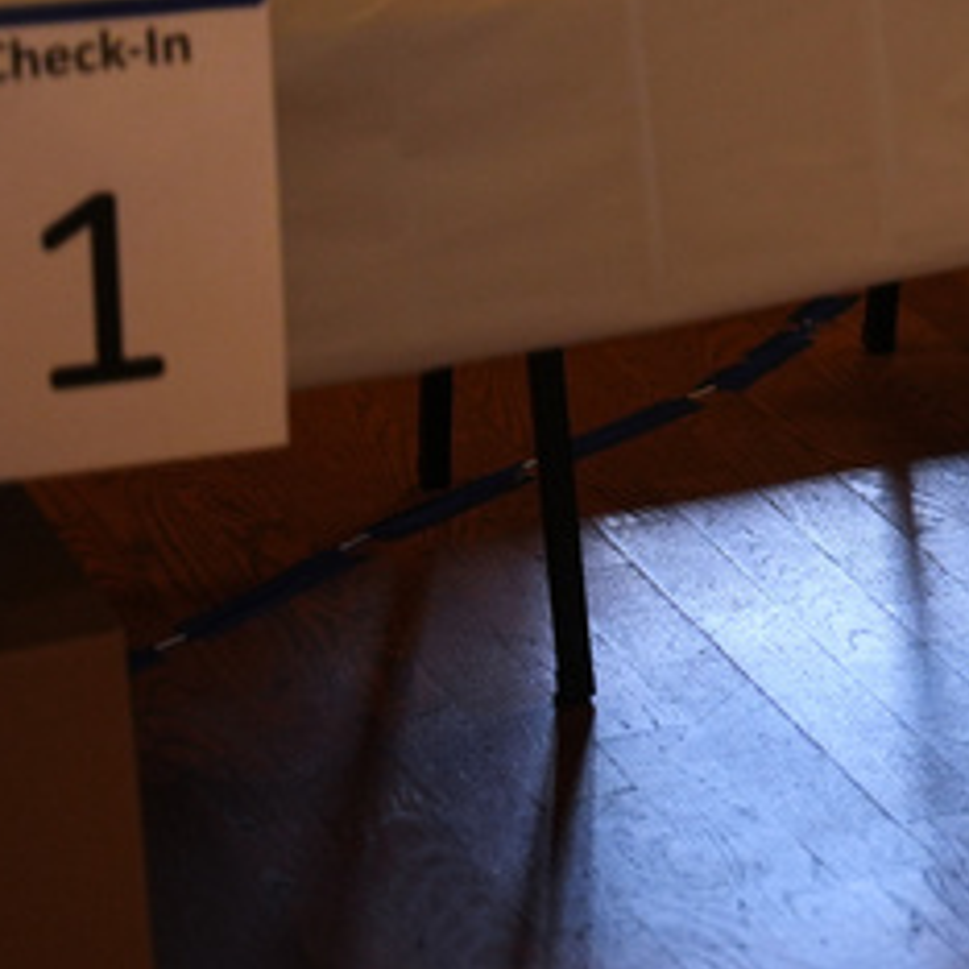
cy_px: -222
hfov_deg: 8.9
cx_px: 1847
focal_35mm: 186
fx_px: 5891
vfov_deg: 9.3
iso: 500
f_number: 1.2
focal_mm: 50
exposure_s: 1/200
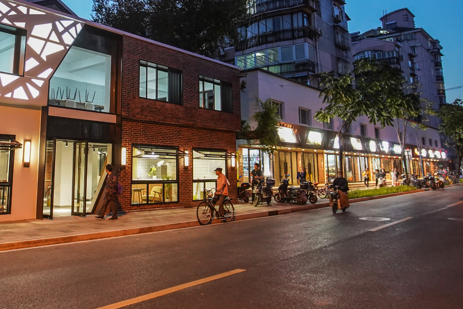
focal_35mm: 33
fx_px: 424
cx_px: 160
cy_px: 88
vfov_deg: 39.2
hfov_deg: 56.2
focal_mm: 16
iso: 3200
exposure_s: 1/80
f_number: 2.8
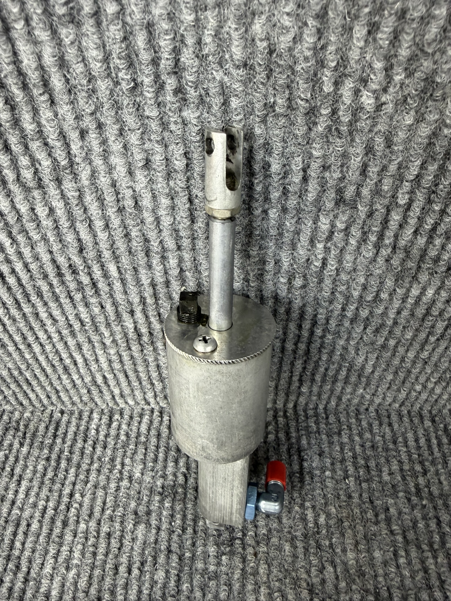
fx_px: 417
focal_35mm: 24
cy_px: 300
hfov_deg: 56.8
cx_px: 226
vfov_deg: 71.6
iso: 250
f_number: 2.2
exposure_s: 1/60
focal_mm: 2.22
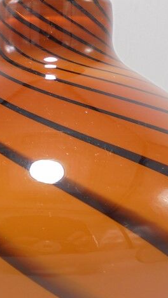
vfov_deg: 29.6
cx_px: 45
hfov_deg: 16.9
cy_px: 187
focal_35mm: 71
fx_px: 563
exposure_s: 1/30
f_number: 4
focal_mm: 6.1
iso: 100
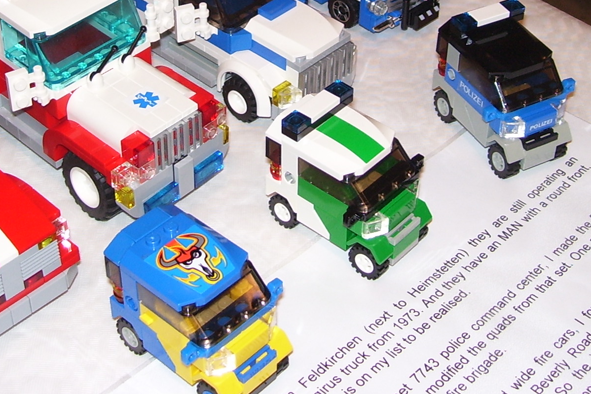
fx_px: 1182
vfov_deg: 18.5
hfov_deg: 28.0
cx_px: 224
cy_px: 12
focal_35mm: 72
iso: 80
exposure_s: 1/60
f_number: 2.7
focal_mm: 6
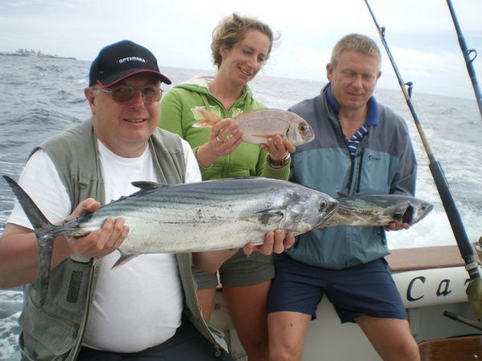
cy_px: 180
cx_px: 241
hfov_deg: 51.4
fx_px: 501
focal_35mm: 36
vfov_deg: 39.6
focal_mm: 6.3
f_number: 4.6
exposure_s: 1/320
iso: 50
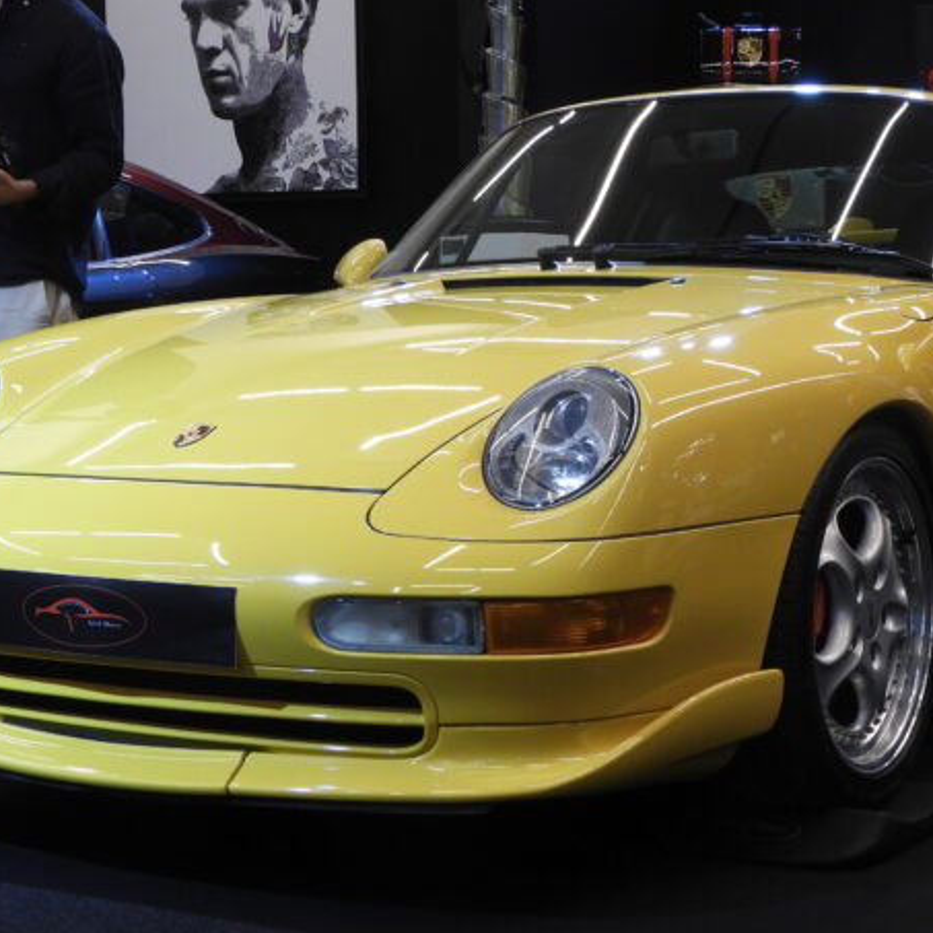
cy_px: 447
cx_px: 538
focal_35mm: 78
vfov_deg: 22.2
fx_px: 2379
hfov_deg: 22.2
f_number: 4
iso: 220
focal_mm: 9
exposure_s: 1/30
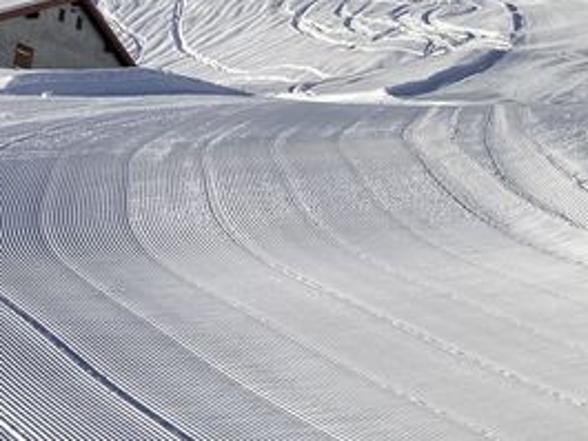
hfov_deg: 19.9
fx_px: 1614
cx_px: 610
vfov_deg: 14.8
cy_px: -158
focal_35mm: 95
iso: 20
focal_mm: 3.99
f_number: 1.8
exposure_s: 1/5405
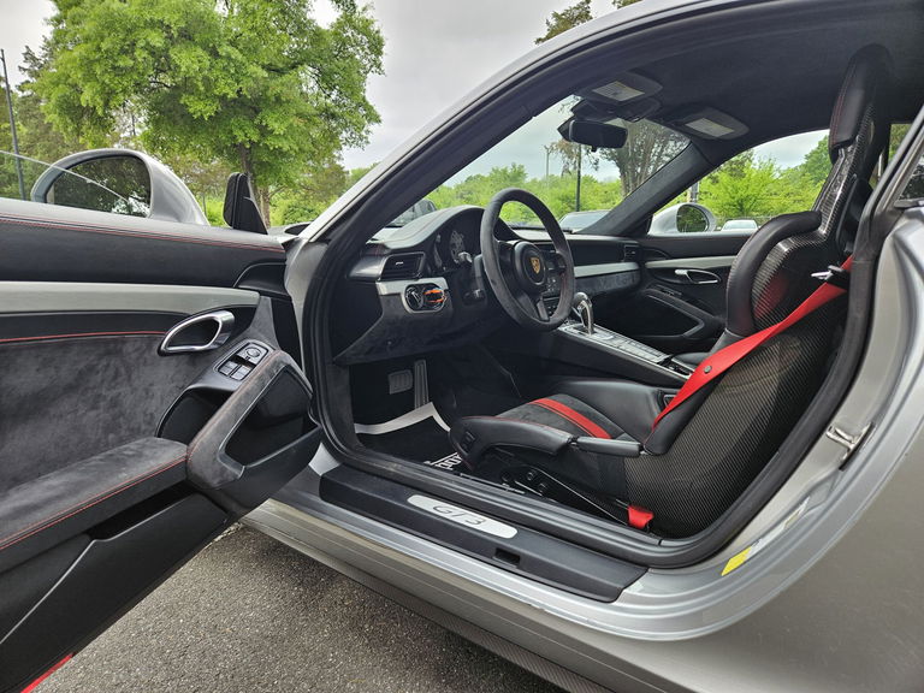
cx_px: 462
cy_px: 346
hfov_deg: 73.9
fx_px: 614
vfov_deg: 58.9
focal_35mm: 23
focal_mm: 5.4
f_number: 1.8
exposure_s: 1/243
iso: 40
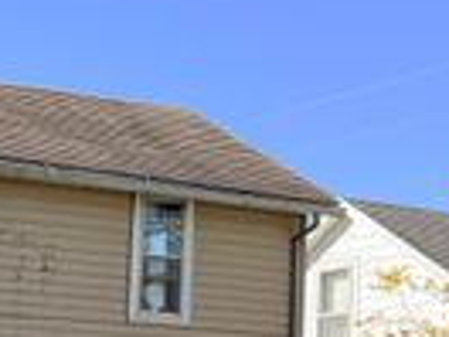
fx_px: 1180
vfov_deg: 15.2
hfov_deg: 18.7
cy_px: 478
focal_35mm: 91
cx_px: -248
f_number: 1.78
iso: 100
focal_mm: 6.76
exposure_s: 1/1618
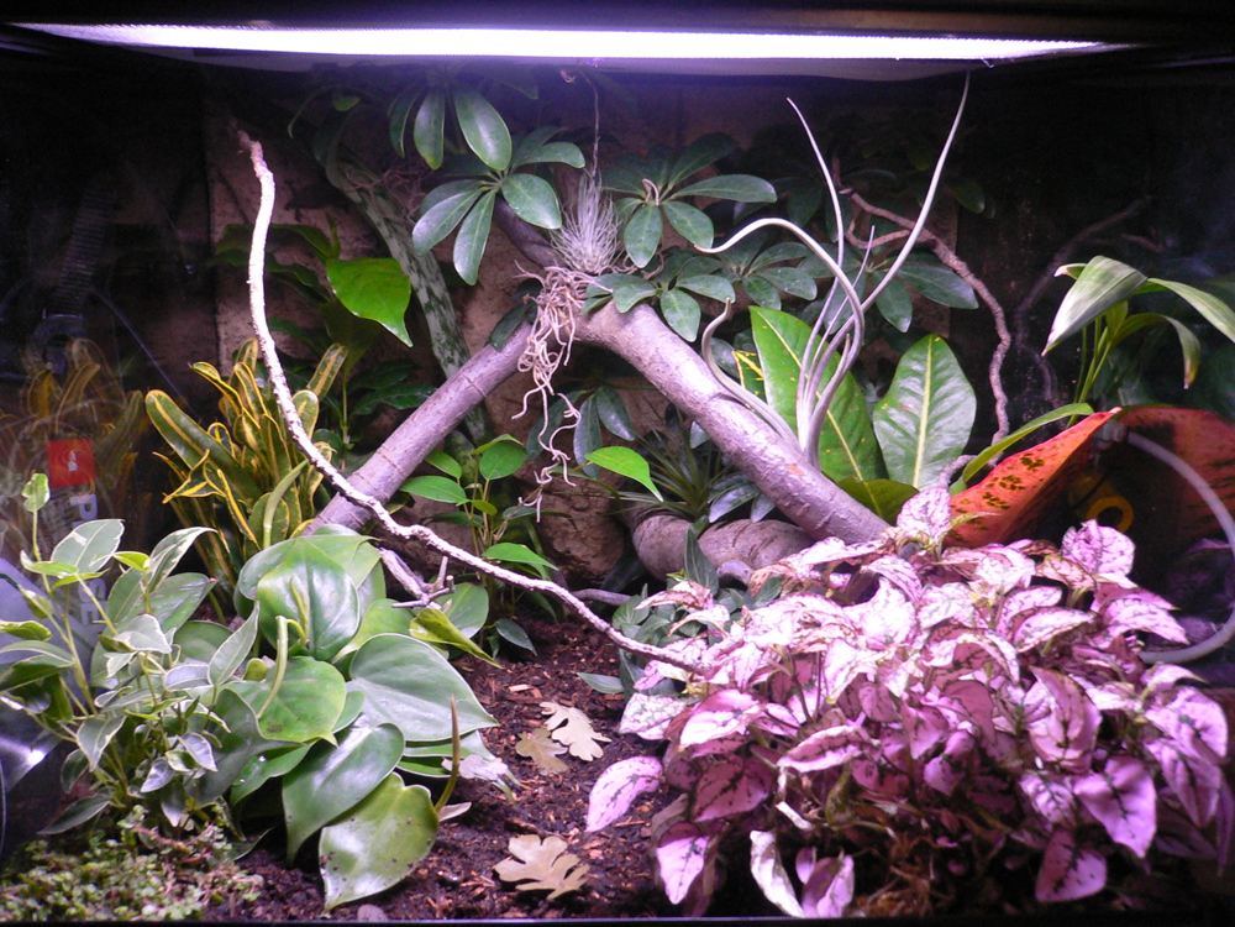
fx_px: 1249
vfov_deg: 40.7
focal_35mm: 35
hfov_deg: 52.6
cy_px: 464
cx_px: 618
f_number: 2.8
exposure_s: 1/8
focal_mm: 5.8
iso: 200
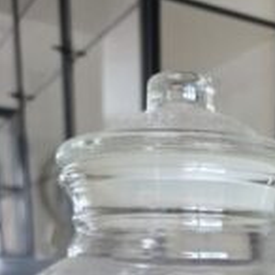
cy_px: 399
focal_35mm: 60
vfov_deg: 23.5
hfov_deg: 27.9
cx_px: 226
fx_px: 539
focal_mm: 6.3
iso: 640
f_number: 1.7
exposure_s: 1/100
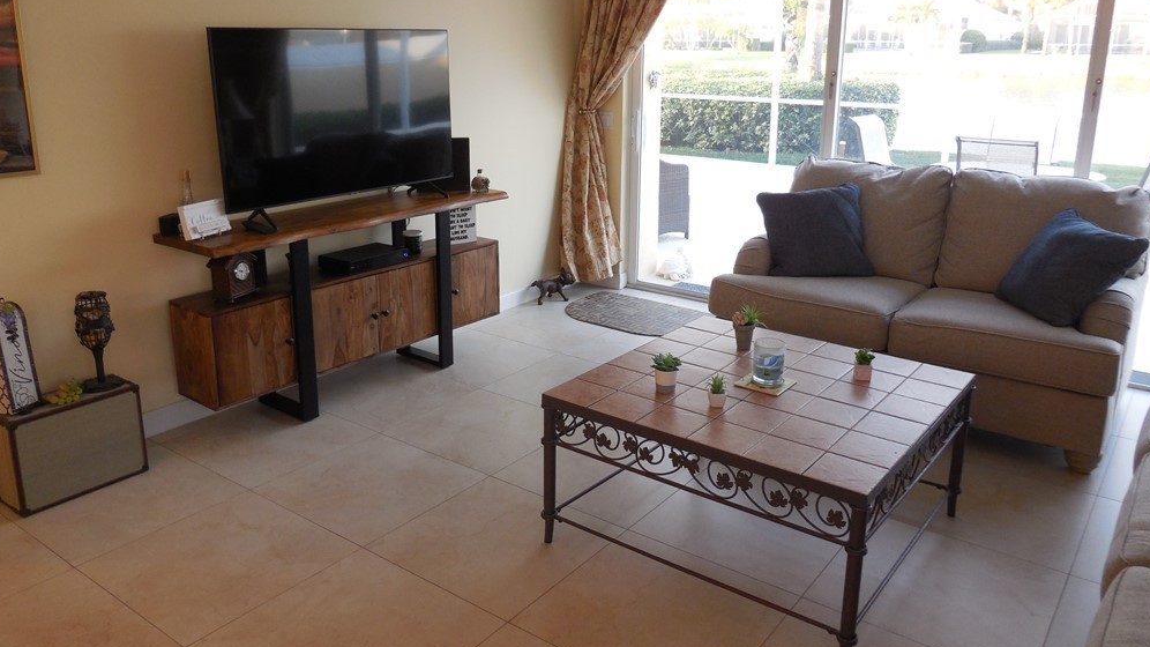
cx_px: 573
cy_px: 263
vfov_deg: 41.3
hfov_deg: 67.9
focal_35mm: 28
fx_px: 854
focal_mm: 4.5
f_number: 3.1
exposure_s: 1/30
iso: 200
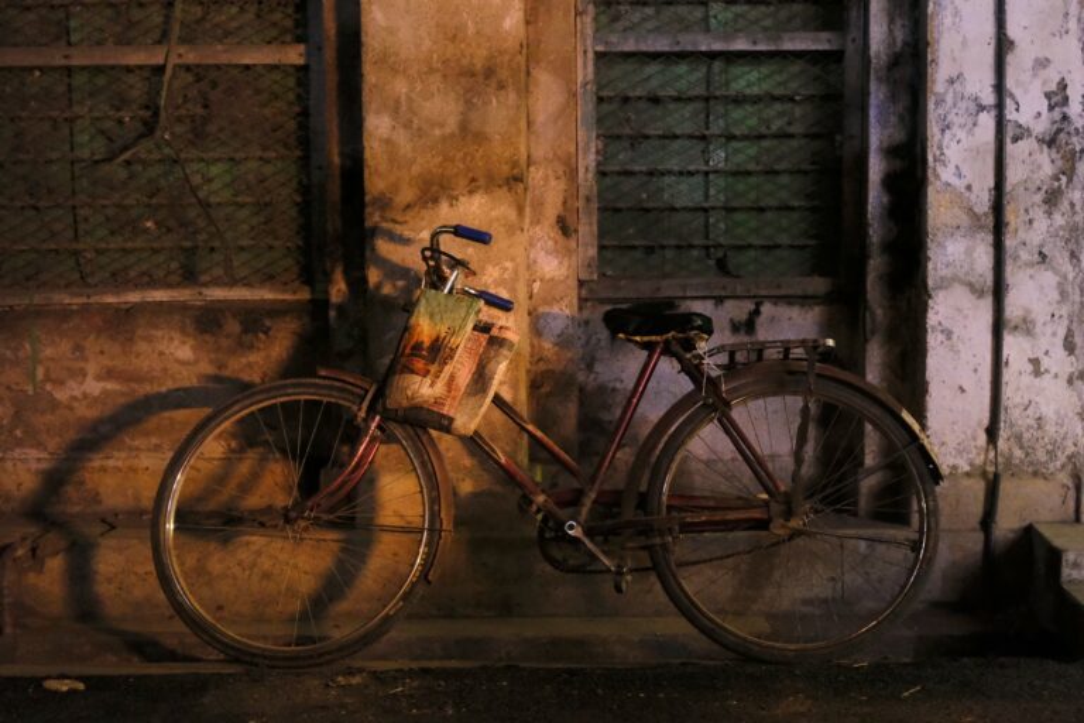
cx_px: 542
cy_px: 362
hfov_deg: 47.4
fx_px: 1234
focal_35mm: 41
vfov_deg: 32.6
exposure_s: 1/20
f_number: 2.8
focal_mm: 27
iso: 6400
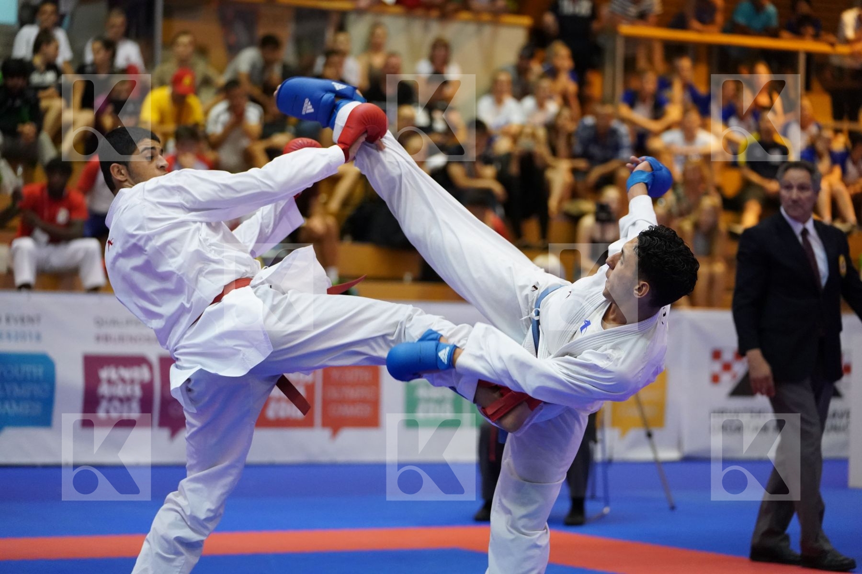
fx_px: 2729
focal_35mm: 114
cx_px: 431
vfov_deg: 12.0
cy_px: 287
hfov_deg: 17.9
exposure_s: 1/800
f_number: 2.8
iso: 6400
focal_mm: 114
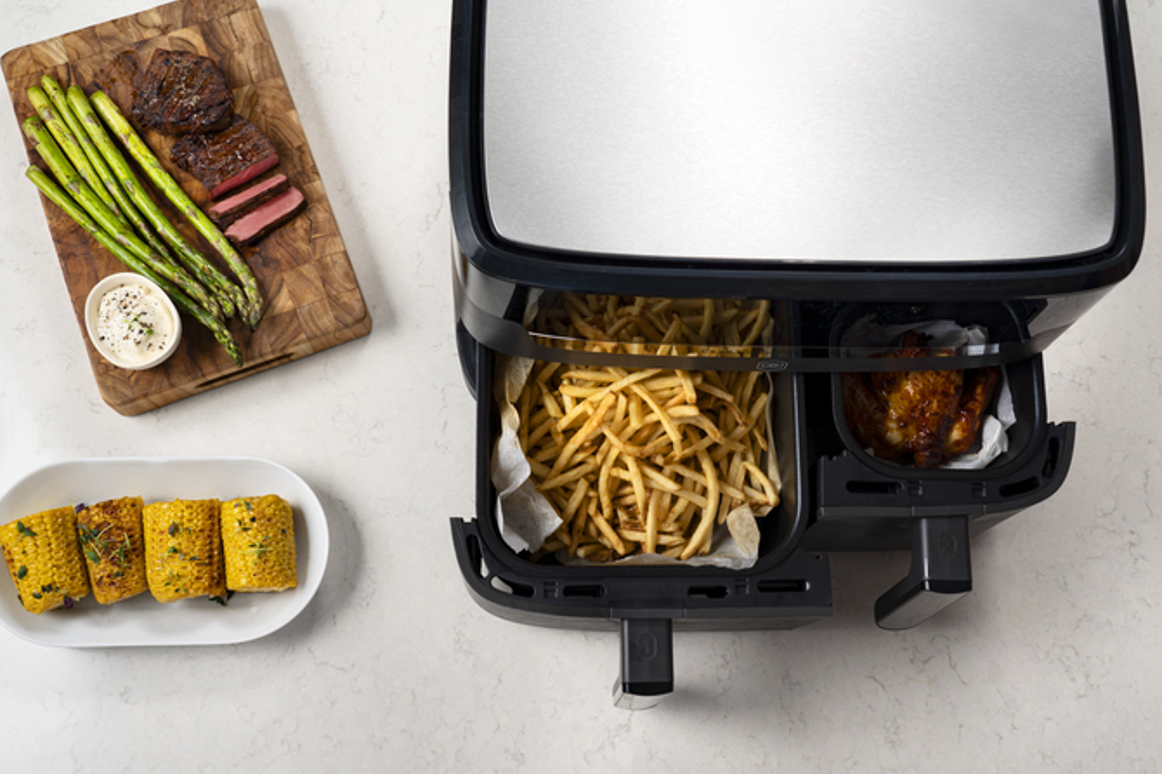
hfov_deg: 49.6
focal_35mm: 39
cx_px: 602
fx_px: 1258
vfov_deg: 34.2
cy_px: 375
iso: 100
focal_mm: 34
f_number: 9
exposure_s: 1/160
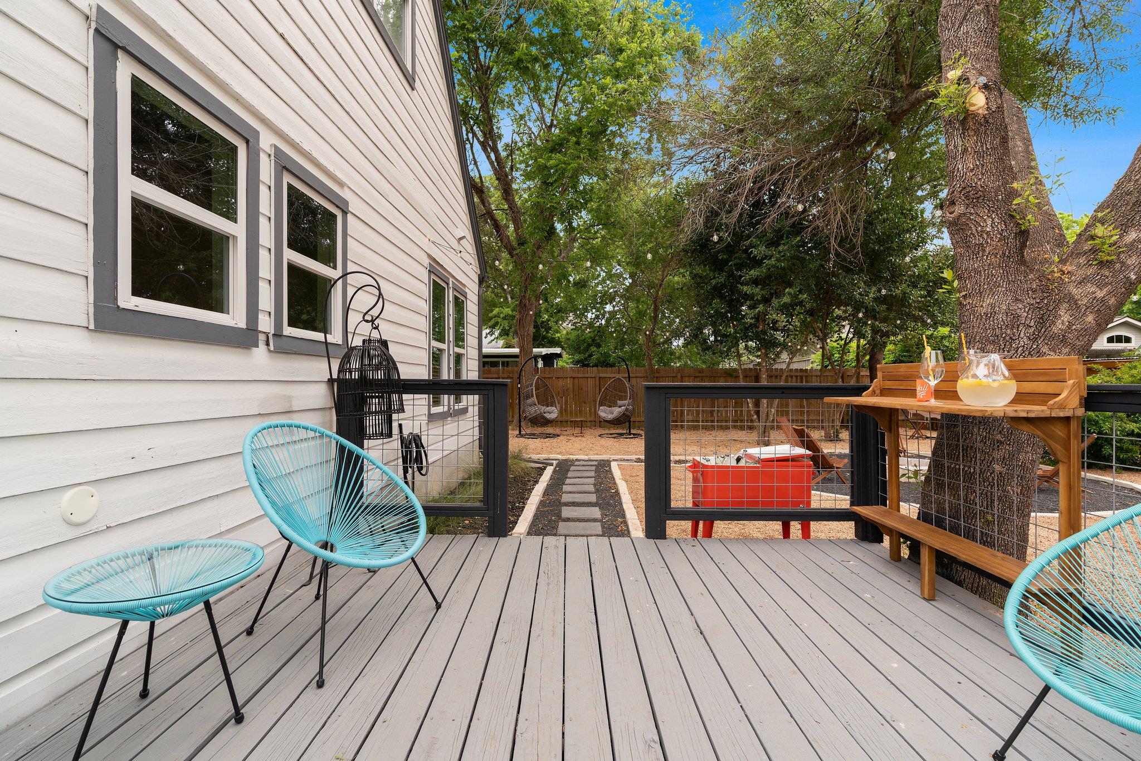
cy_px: 380
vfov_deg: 73.8
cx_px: 570
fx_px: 507
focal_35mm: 16
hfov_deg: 96.7
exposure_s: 1/80
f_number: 7.1
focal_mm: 16
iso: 250
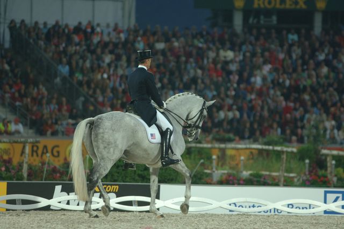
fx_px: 2863
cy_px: 114
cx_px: 172
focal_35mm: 300
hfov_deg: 6.9
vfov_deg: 4.6
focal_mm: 200
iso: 400
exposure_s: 1/320
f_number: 2.8
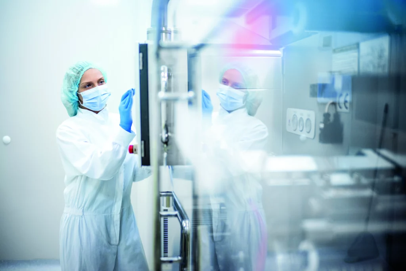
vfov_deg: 37.9
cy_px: 136
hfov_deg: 54.4
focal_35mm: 35
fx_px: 395
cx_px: 203
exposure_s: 1/250
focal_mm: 35
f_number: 1.4
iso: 640
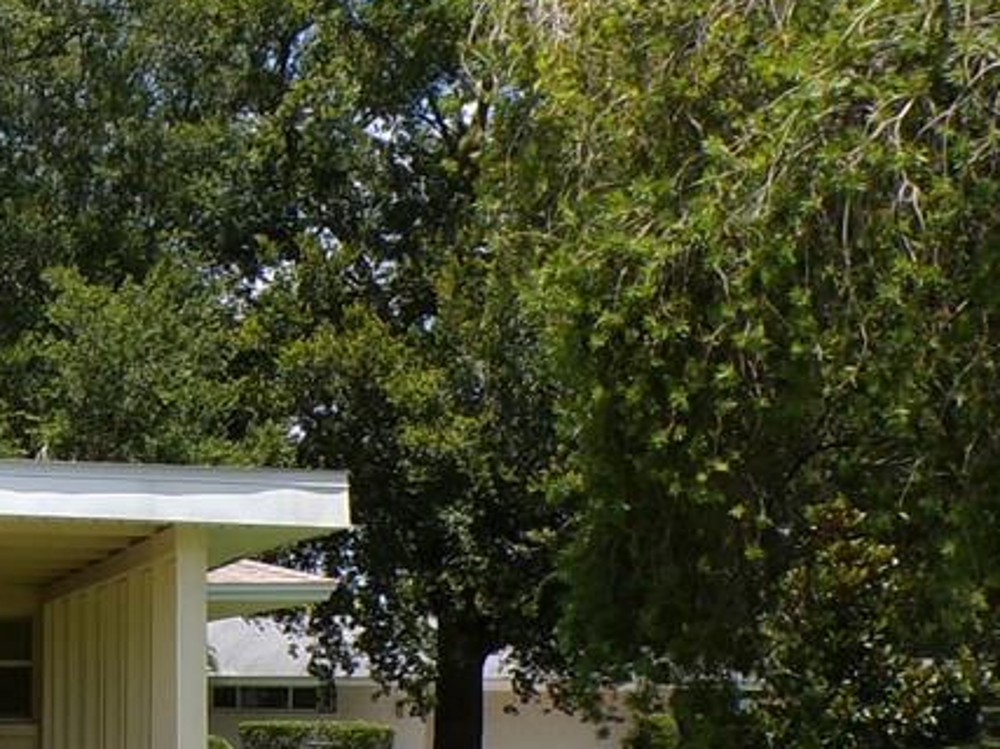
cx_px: -98
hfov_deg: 20.7
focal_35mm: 90
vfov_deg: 16.1
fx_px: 2599
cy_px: 735
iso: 100
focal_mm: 4.3
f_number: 4.4
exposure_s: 1/550
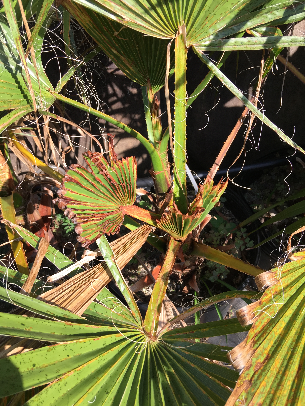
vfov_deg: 61.7
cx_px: 152
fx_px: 341
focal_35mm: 29
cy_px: 203
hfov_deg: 48.2
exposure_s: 1/682
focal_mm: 4.15
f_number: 2.2
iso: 32
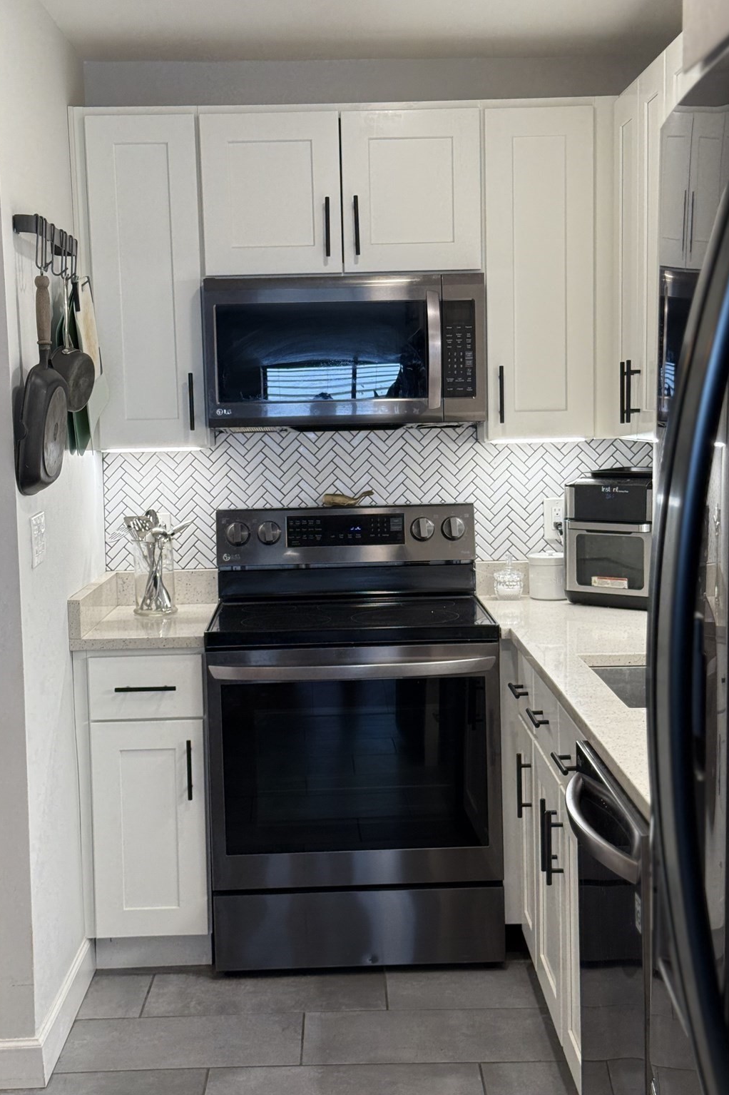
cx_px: 356
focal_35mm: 50
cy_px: 548
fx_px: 1519
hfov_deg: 27.0
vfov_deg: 39.6
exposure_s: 1/120
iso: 80
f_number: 1.78
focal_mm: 6.76
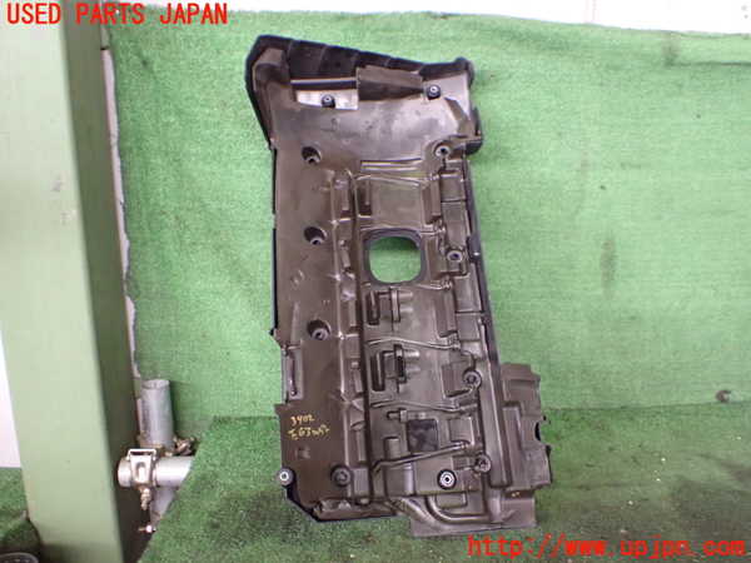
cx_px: 376
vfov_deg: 46.8
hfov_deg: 60.0
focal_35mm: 30
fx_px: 651
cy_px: 282
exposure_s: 1/125
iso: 800
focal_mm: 5.4
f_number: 2.3
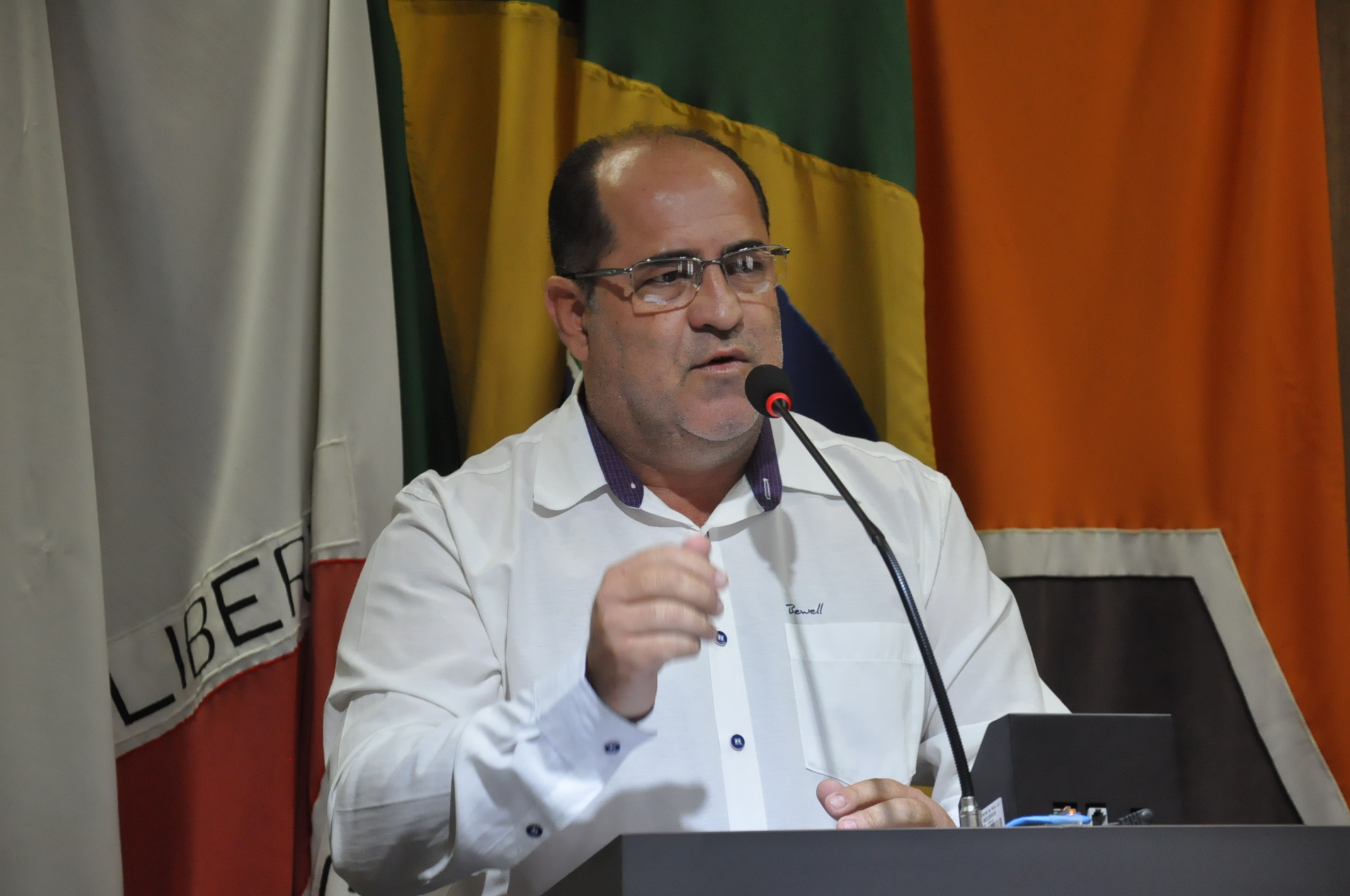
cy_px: 448
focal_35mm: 112
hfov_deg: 18.2
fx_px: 4214
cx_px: 675
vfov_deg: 12.1
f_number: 5.3
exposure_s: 1/160
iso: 2000
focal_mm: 75
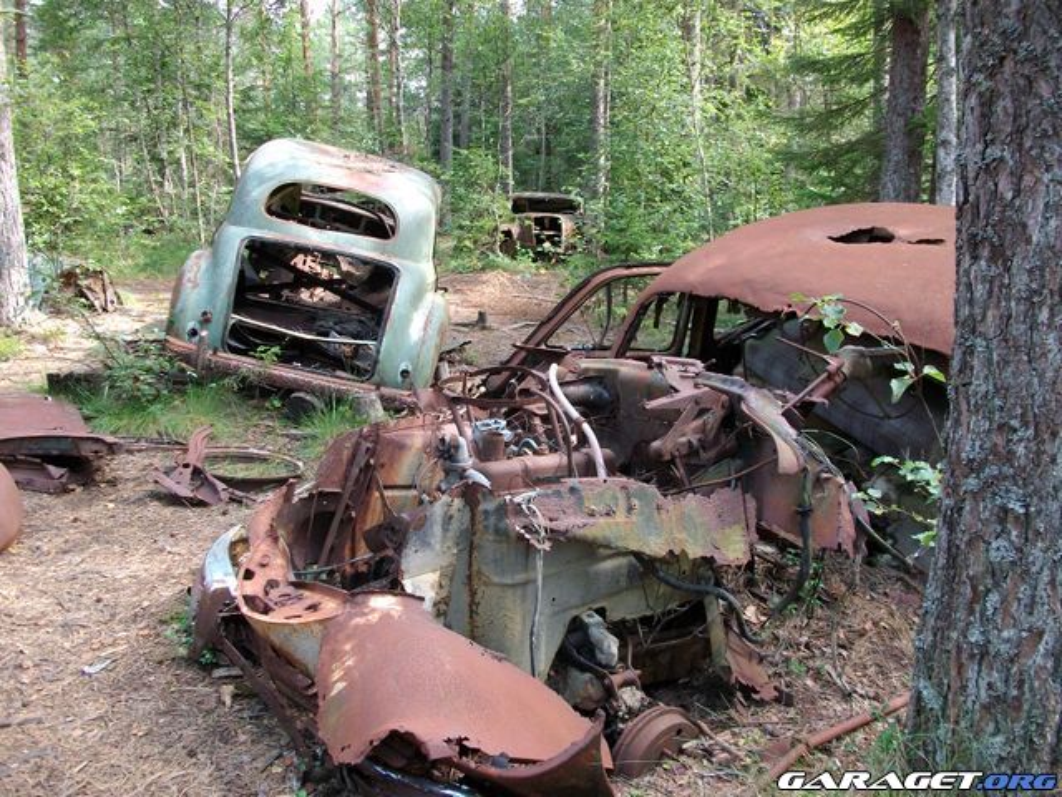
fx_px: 982
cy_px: 398
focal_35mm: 32
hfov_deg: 56.8
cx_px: 531
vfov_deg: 44.2
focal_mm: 5.7
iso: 80
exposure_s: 1/67.3
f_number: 2.9
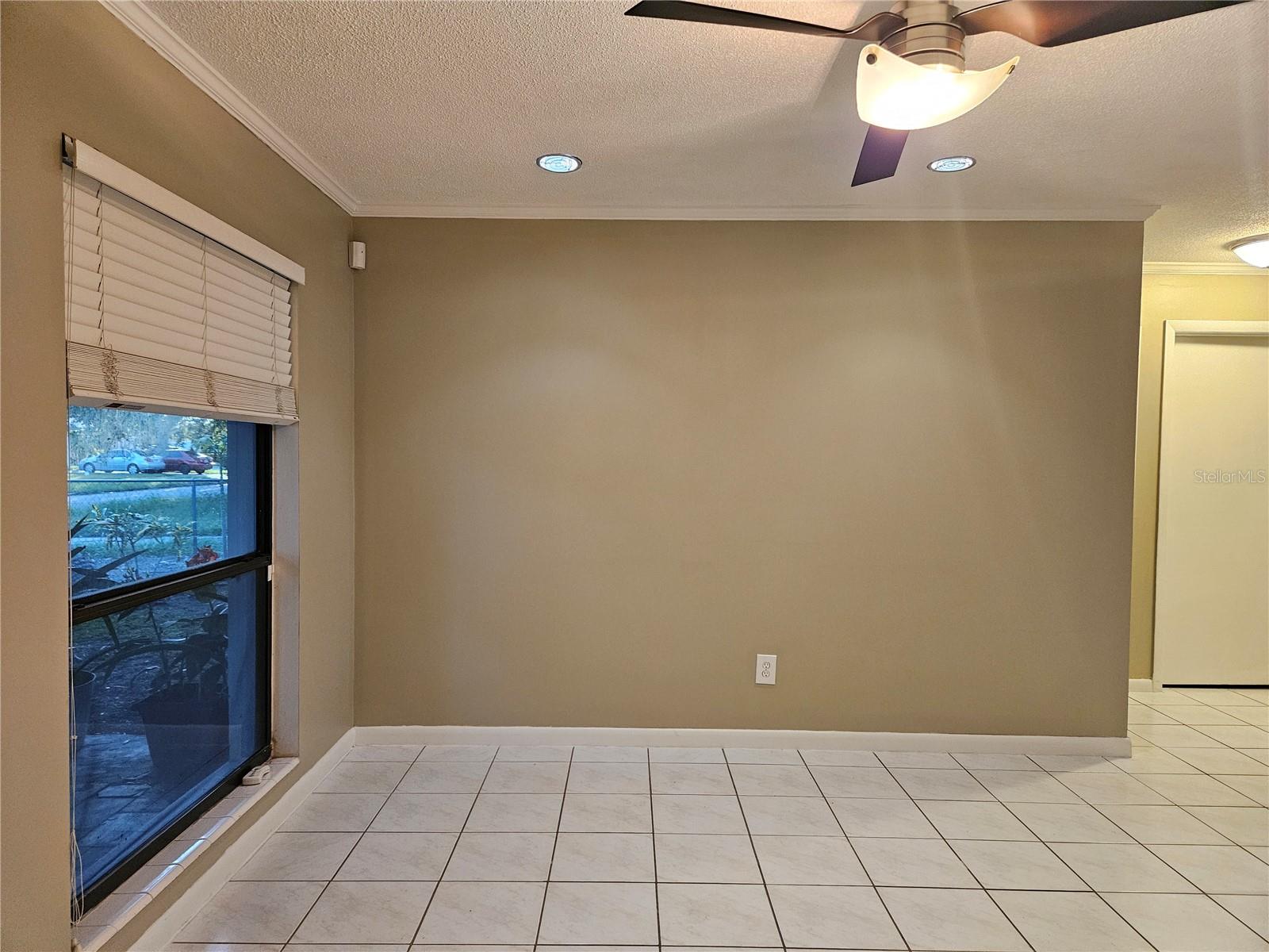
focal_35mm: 23
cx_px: 634
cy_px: 476
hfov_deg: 73.9
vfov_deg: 58.9
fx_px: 843
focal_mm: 5.4
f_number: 1.8
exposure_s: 1/120
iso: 800
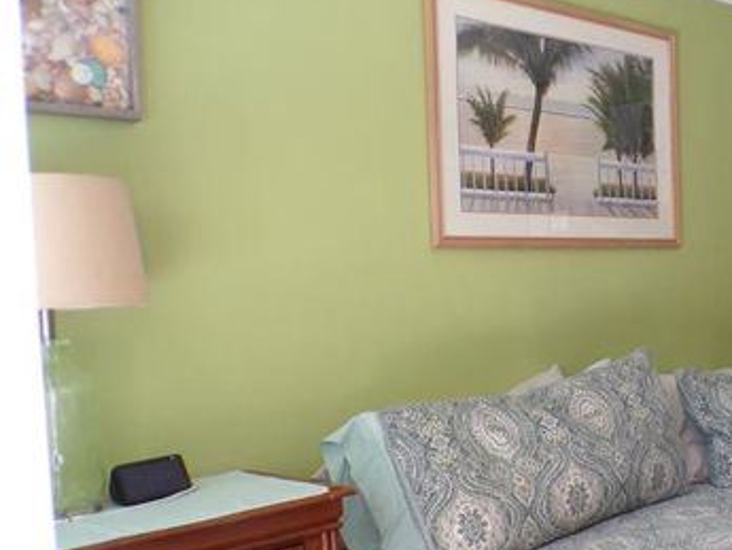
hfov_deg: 35.0
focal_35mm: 49
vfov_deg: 29.7
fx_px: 1037
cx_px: 746
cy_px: 291
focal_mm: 4.3
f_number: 3
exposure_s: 1/34
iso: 100
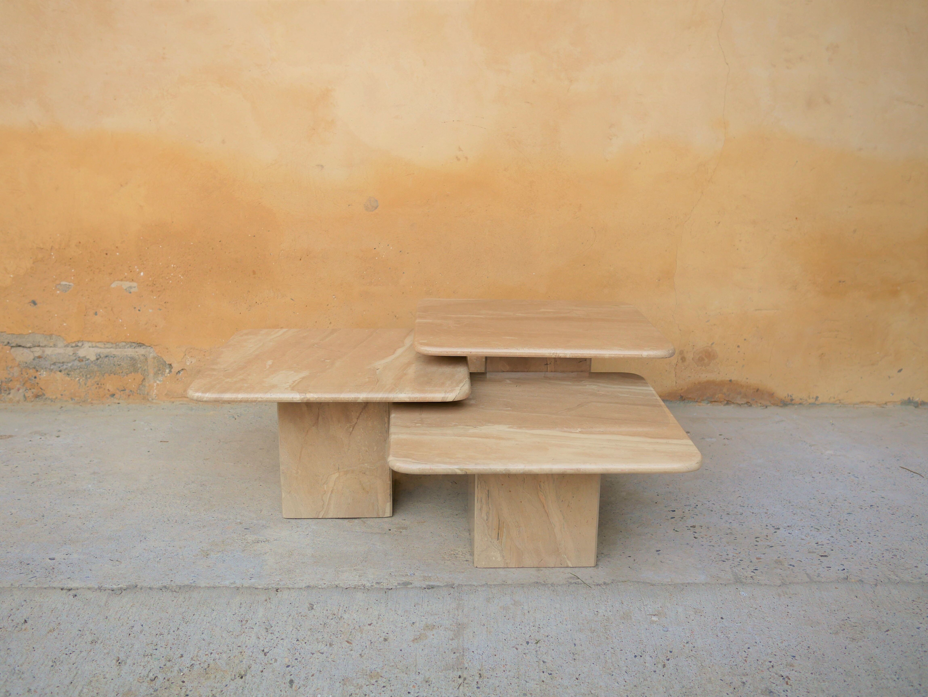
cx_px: 464
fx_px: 1073
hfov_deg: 46.8
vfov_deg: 36.0
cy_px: 348
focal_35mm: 40
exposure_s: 1/250
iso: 200
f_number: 2.5
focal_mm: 20
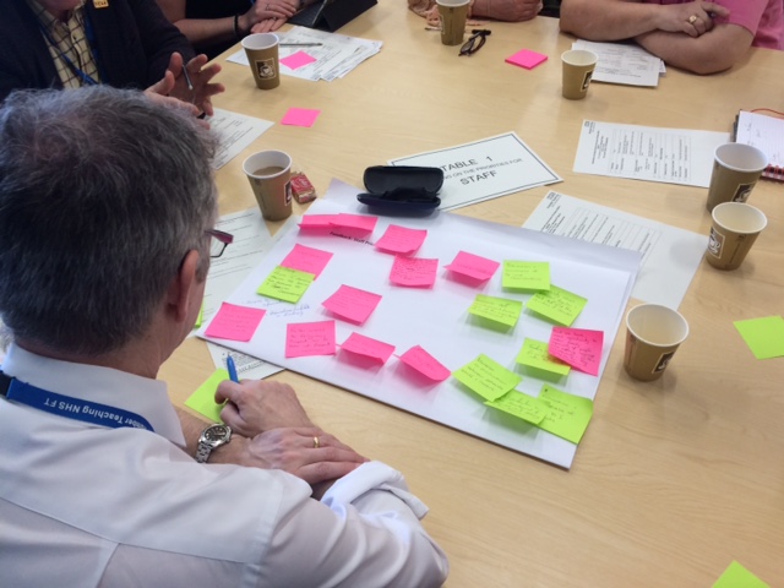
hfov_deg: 61.7
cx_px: 392
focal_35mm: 29
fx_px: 657
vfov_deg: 48.2
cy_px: 294
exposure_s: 1/33
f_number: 2.2
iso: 40
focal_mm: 4.15
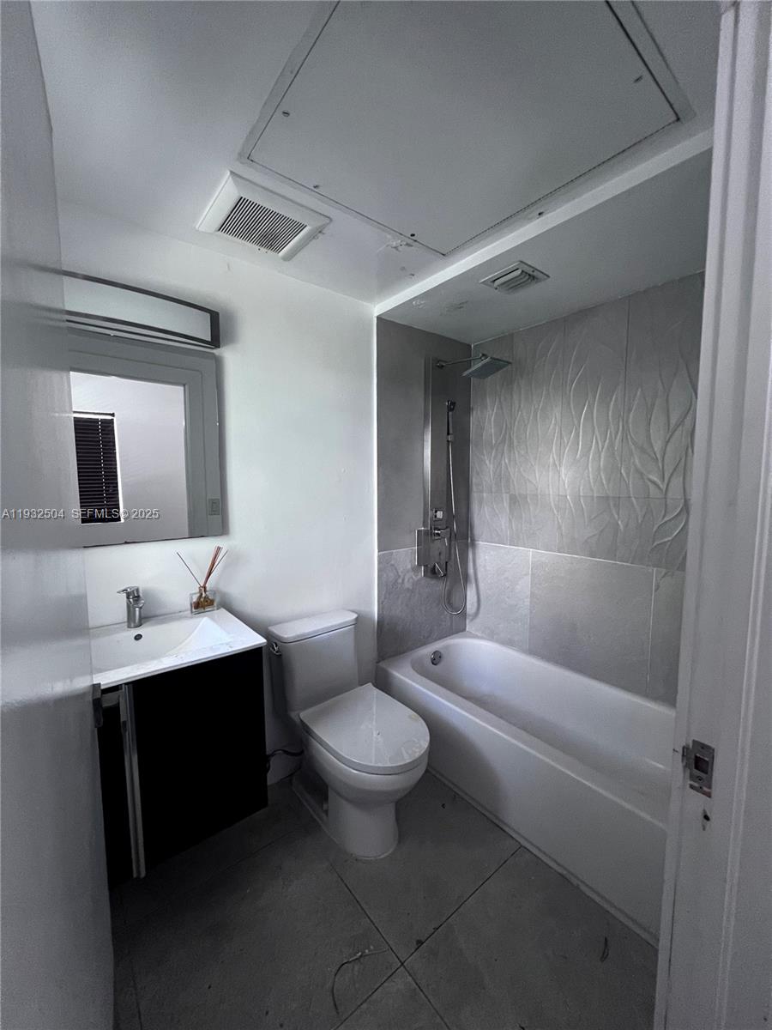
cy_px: 515
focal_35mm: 13
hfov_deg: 89.9
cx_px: 386
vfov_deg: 106.2
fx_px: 387
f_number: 1.8
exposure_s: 1/60
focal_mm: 1.57
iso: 400
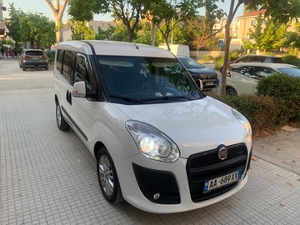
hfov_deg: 67.3
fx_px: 225
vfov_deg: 53.1
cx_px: 150
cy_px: 112
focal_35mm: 26
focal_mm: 4.25
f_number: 1.8
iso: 25
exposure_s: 1/177
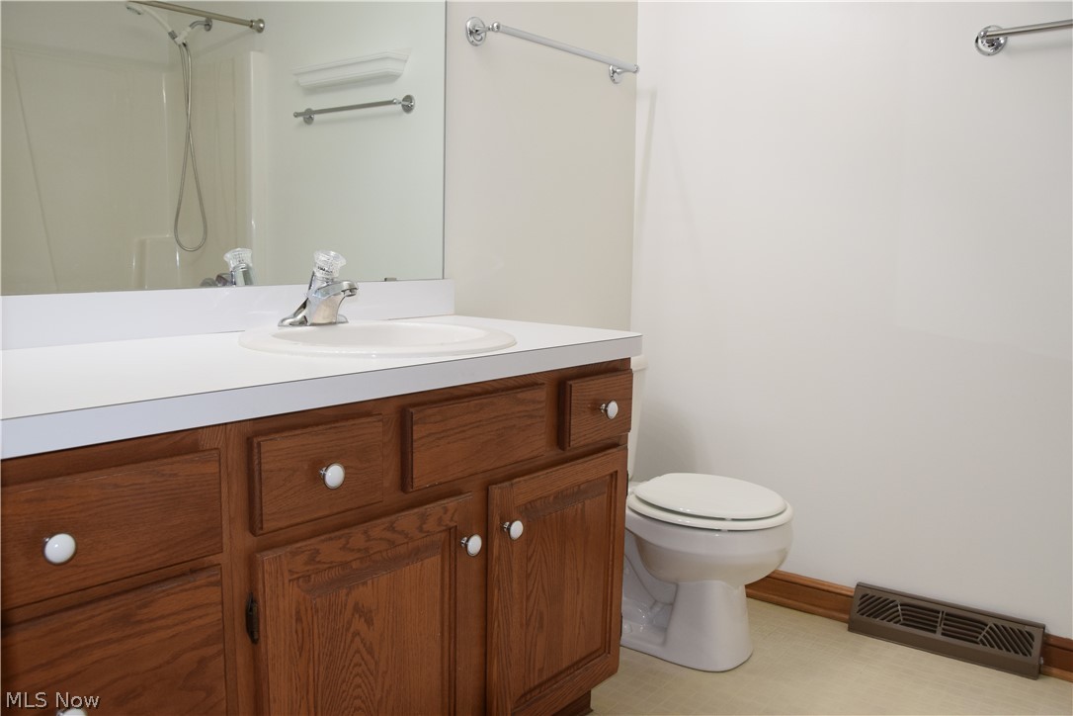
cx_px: 536
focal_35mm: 30
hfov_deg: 61.9
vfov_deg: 43.6
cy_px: 358
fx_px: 894
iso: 800
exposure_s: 1/125
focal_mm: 20
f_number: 5.6
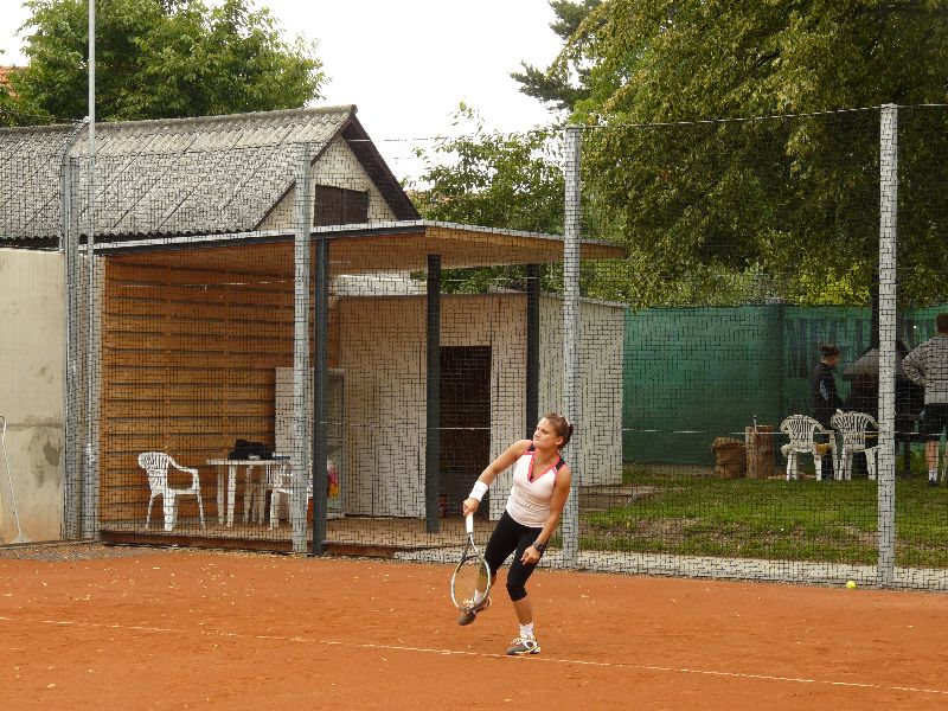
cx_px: 474
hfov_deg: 22.5
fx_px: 2383
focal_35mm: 87
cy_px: 356
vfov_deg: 17.0
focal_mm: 14.3
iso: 100
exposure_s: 1/160
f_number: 4
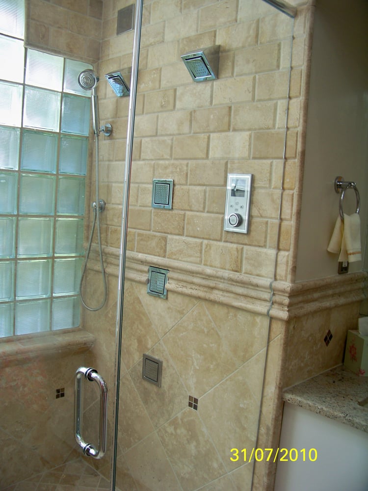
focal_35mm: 33
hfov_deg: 42.9
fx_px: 468
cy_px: 246
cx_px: 184
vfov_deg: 55.4
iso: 80
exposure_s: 1/60
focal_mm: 5.85
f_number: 2.8
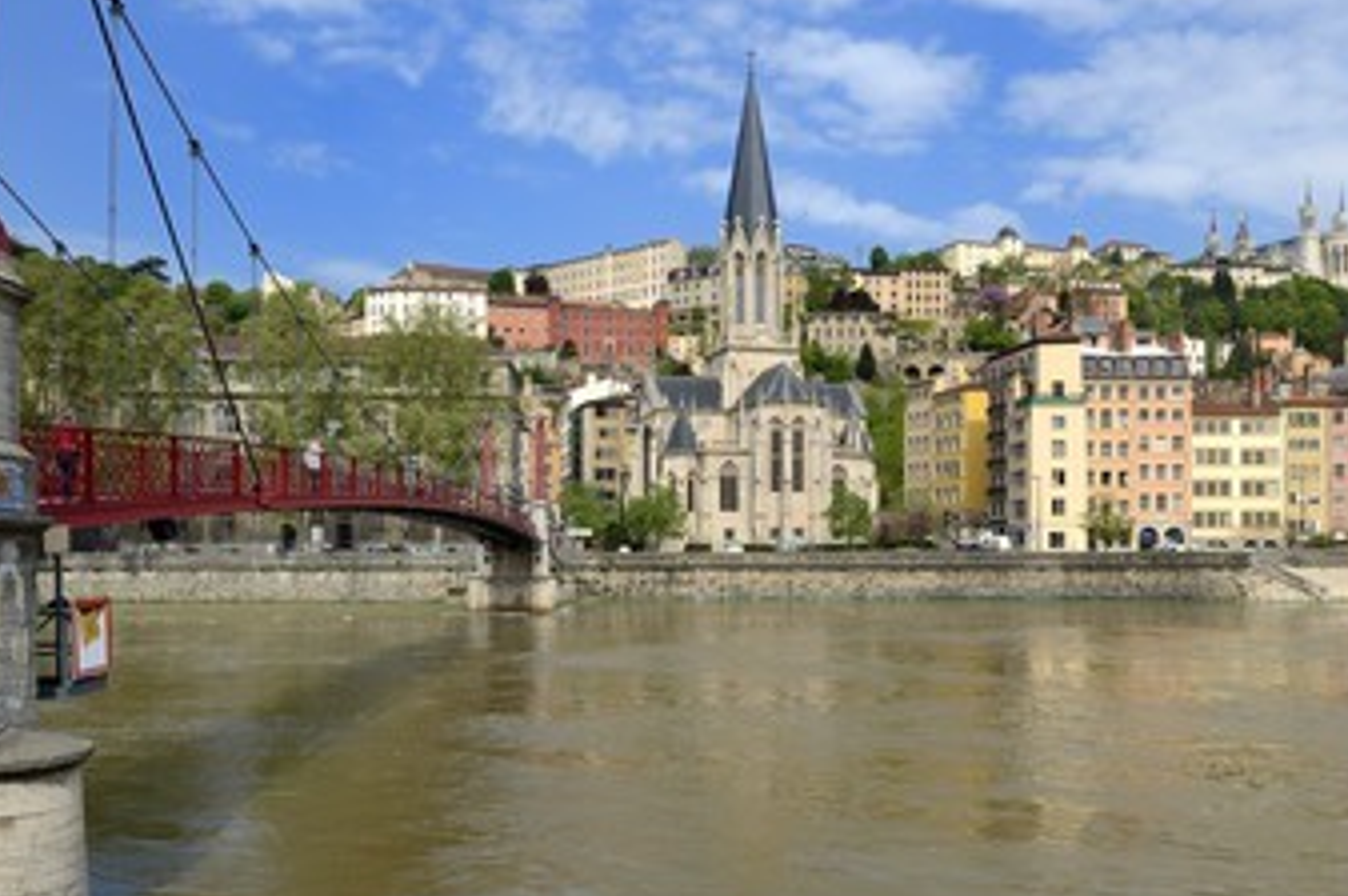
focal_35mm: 30
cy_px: 548
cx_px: 690
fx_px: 1122
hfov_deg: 62.0
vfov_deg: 43.3
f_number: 10
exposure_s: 1/250
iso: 200
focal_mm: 24
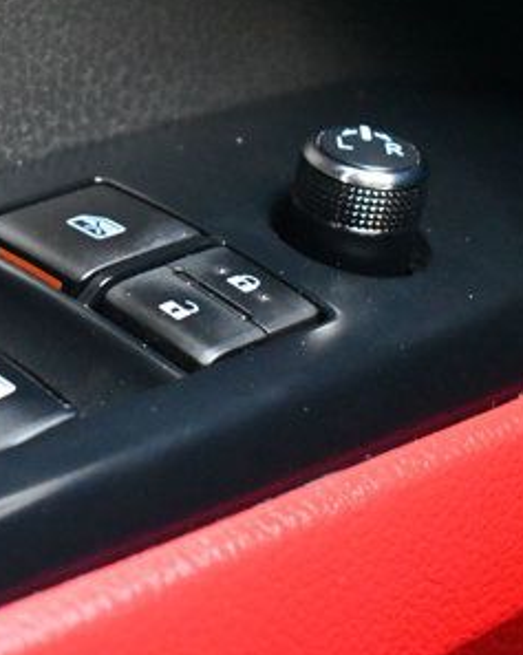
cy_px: 244
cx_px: -99
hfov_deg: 9.6
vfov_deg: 12.2
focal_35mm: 158
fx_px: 3062
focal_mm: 52
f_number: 5.6
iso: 12800
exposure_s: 1/60
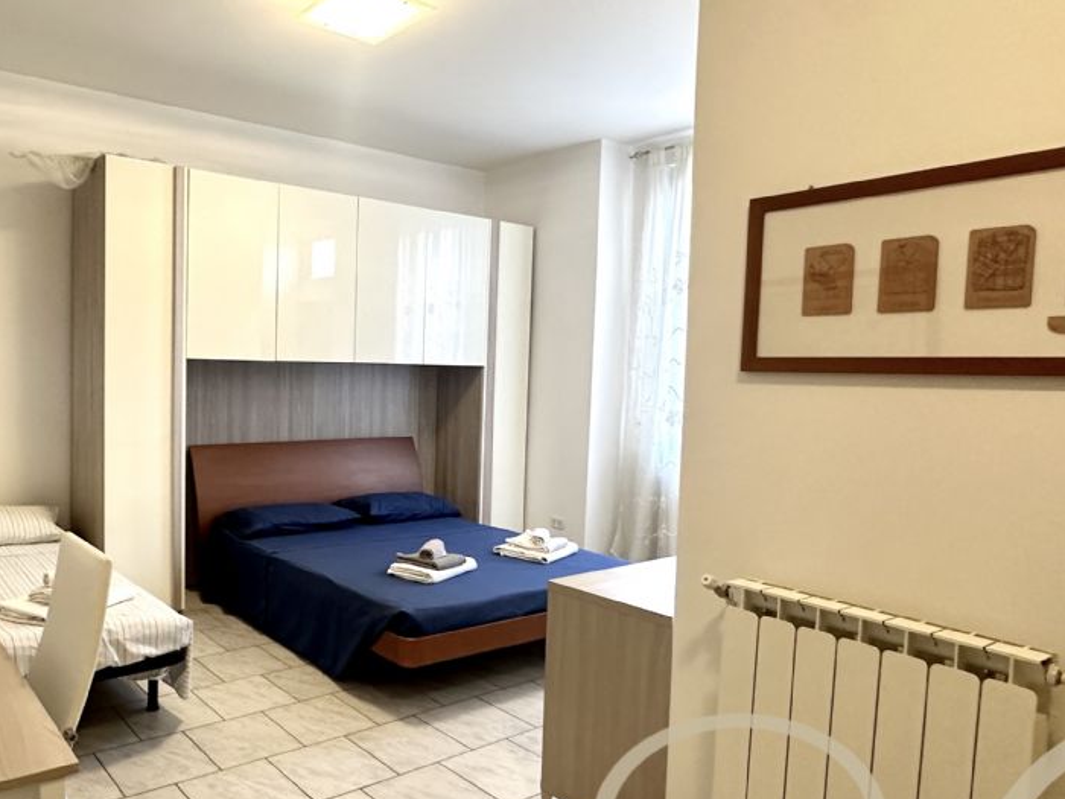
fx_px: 800
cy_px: 413
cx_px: 327
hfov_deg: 64.9
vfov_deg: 53.1
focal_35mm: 26
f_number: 2.2
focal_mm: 2.22
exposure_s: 1/50
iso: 250
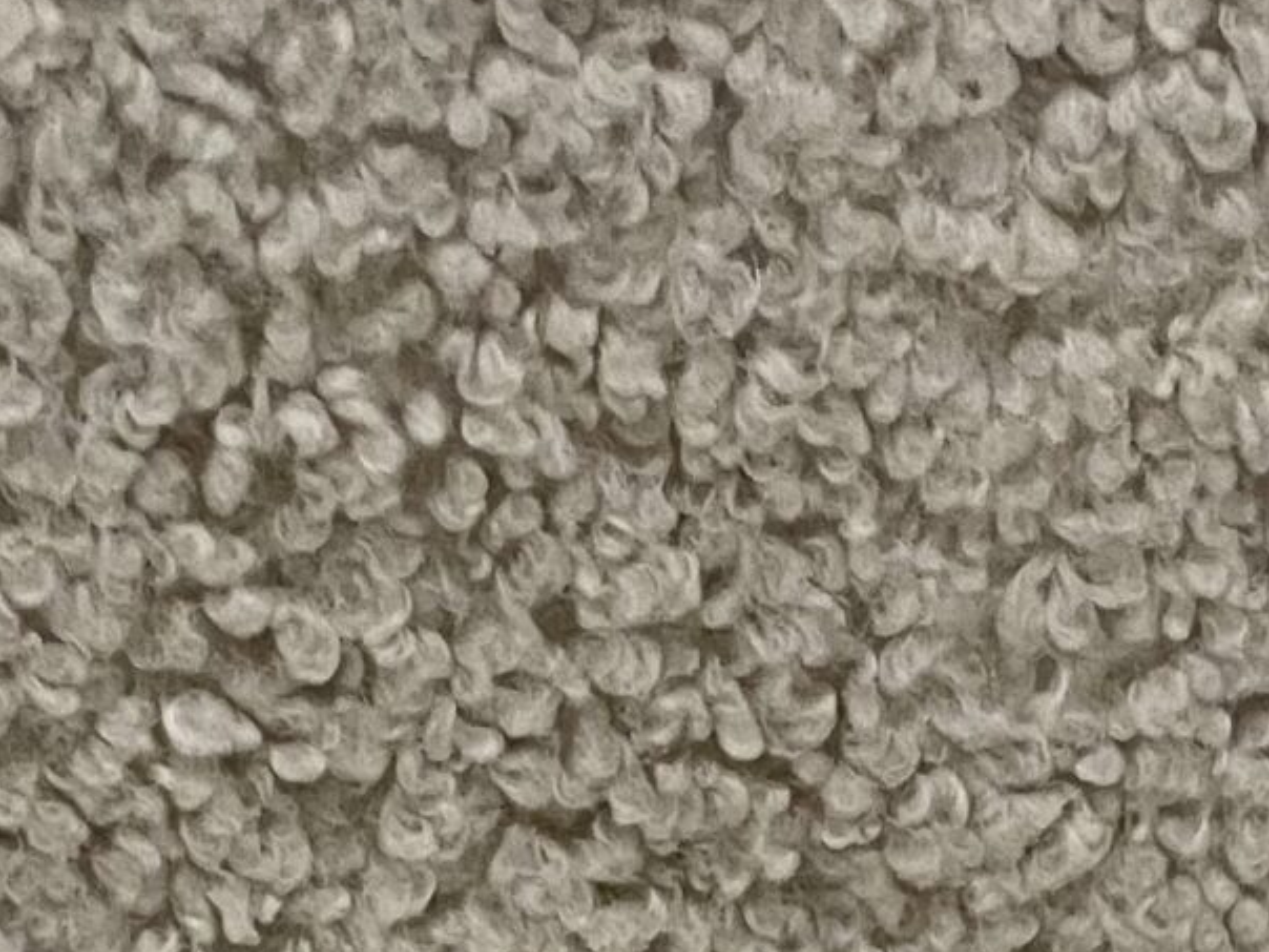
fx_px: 3886
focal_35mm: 106
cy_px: 2425
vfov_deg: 11.2
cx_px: 800
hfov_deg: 18.5
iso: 320
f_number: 1.6
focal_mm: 5.1
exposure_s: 1/60
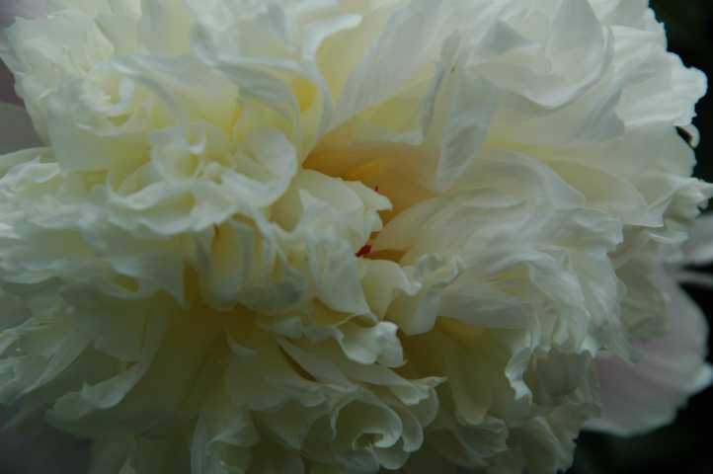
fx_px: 3443
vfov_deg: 7.9
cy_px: 237
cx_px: 356
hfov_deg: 11.8
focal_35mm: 174
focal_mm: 116
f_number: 8
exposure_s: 1/400
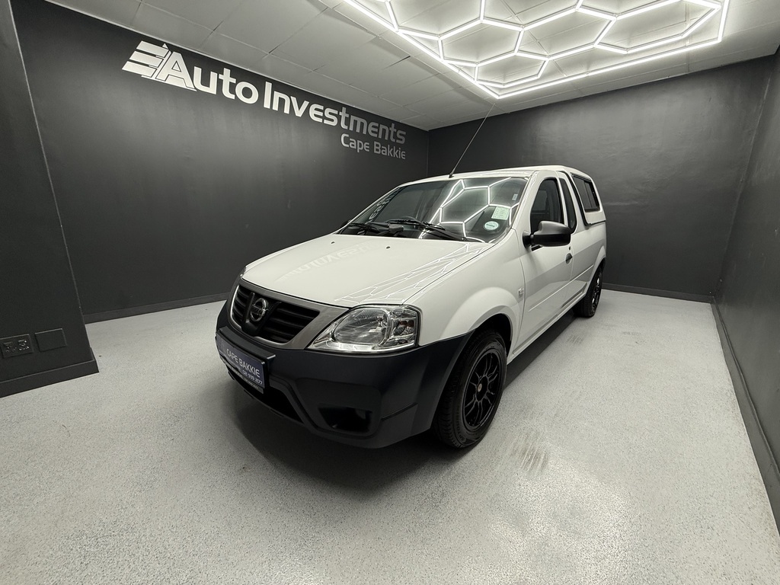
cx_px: 390
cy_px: 292
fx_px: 315
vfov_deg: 85.7
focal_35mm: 14
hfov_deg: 102.1
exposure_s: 1/100
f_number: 2.2
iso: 100
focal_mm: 2.22
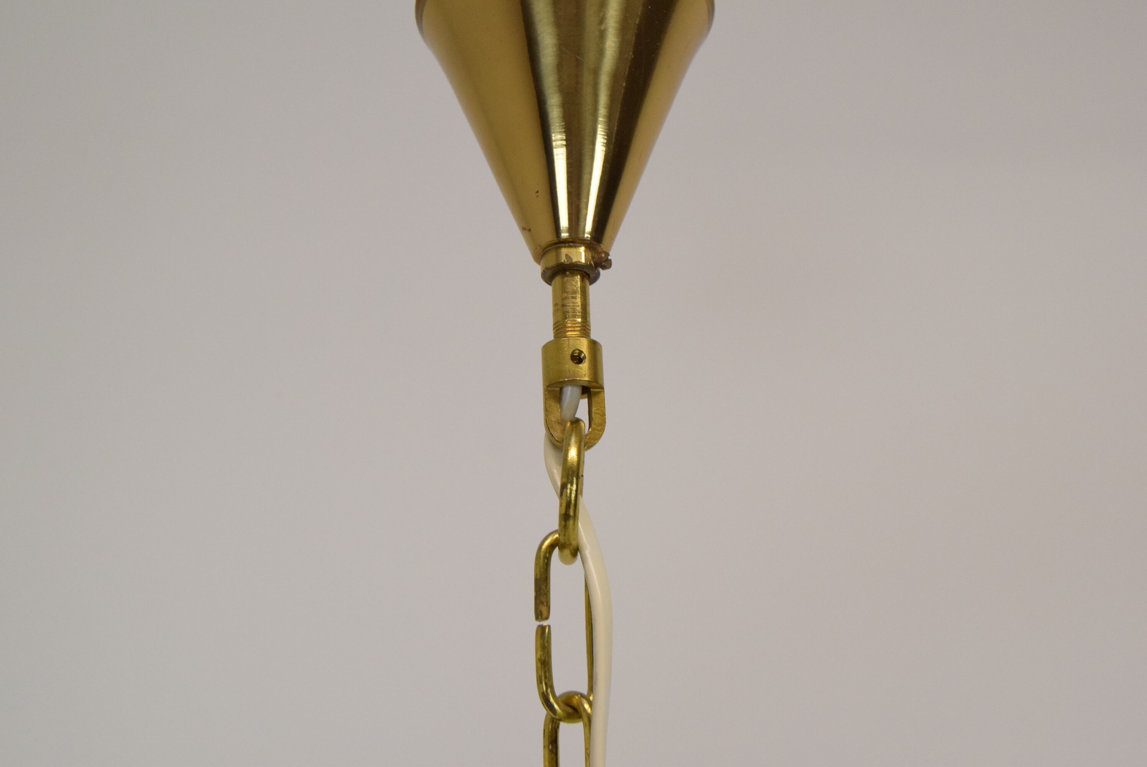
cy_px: 384
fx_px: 1435
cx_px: 574
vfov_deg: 29.9
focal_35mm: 45
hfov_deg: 43.6
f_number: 9
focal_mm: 30
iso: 1600
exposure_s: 1/320
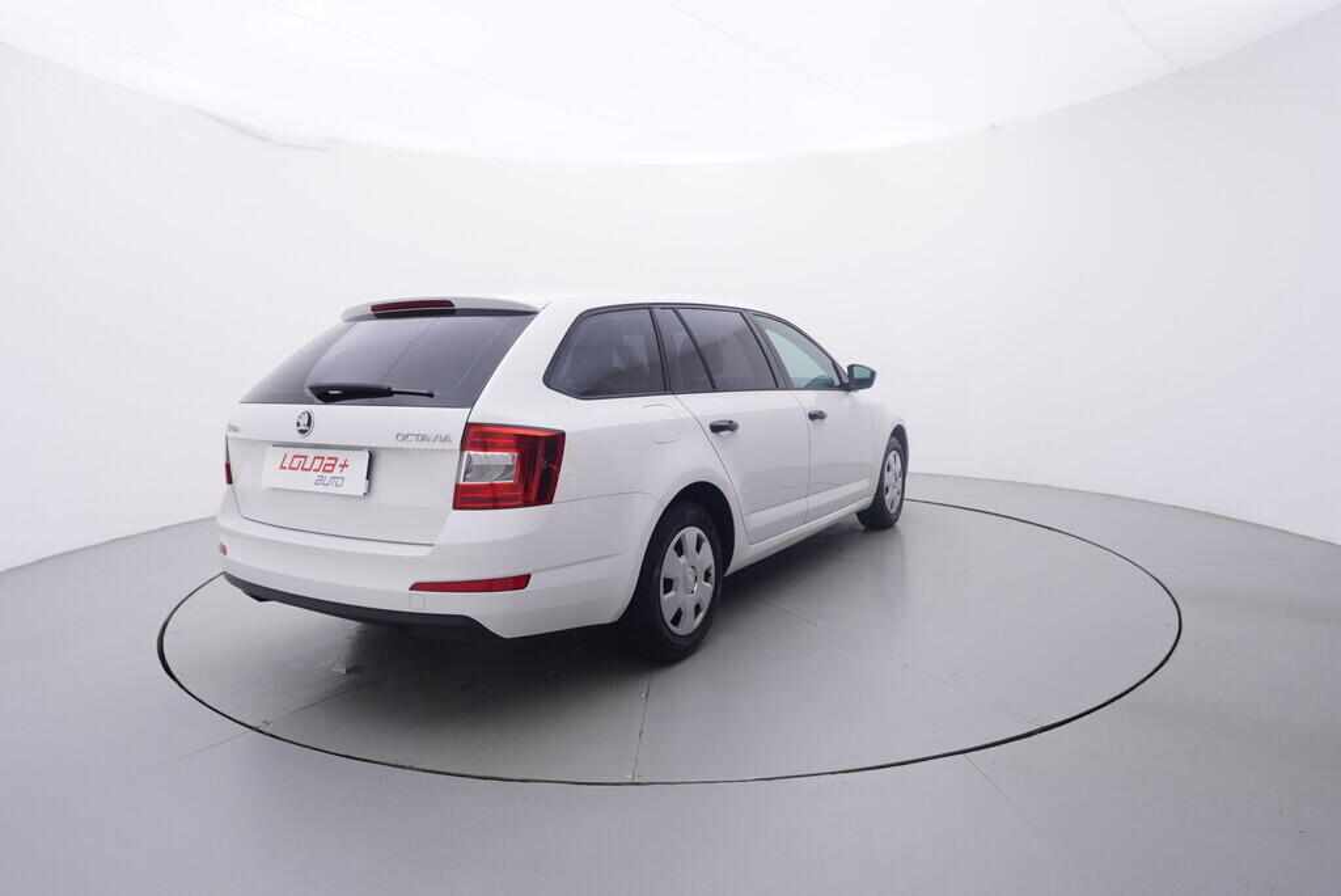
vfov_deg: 56.2
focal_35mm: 22
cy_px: 448
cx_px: 670
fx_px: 839
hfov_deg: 77.3
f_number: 5
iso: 200
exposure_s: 1/80
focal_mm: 15
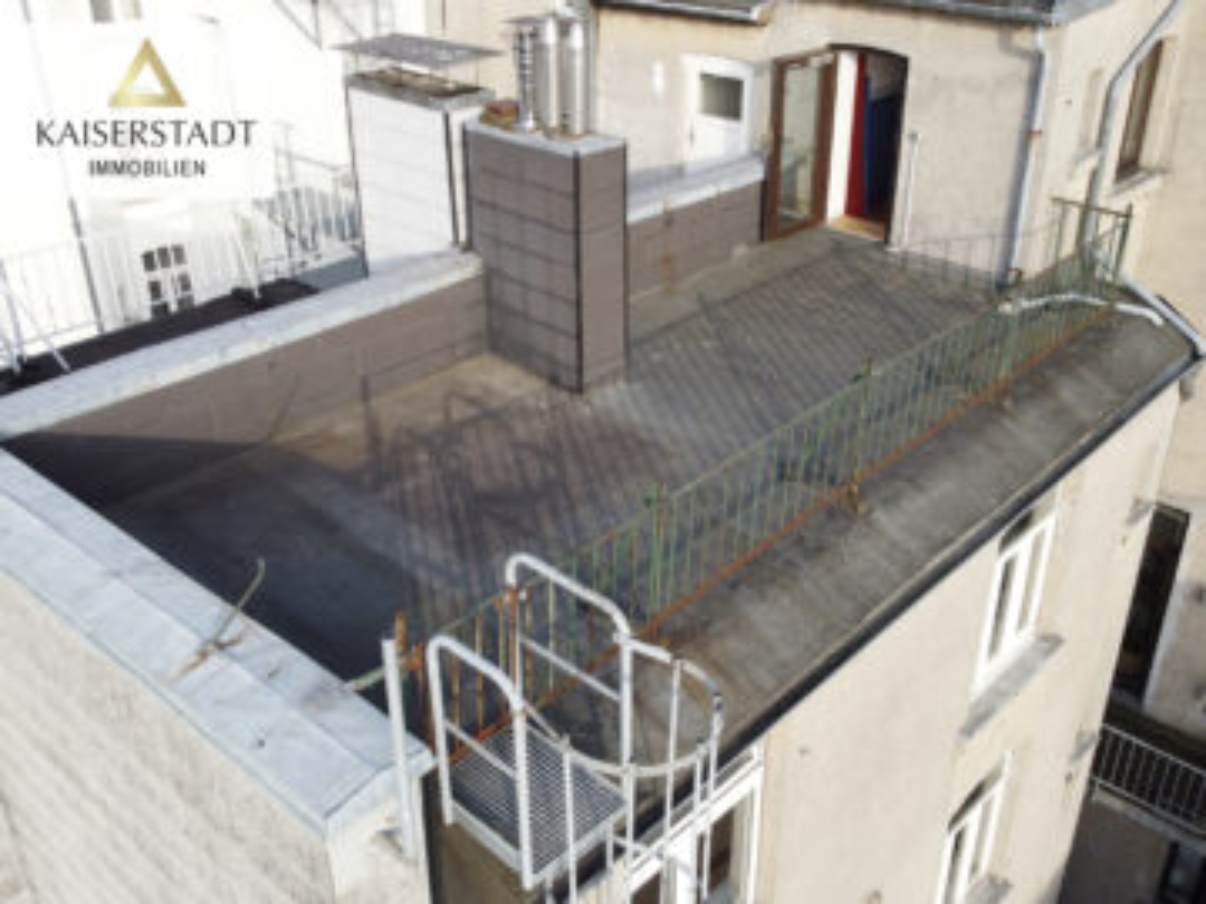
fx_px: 906
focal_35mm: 26
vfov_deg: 53.1
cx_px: 603
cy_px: 452
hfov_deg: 67.3
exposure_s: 1/122
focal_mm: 4.2
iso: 32
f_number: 1.8
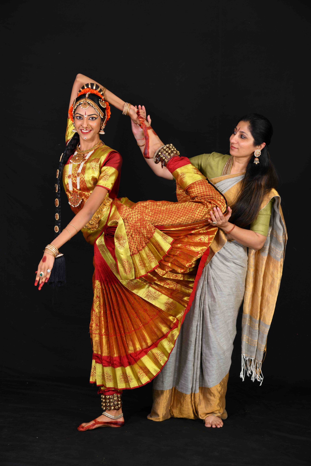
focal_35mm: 78
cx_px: 156
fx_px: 1011
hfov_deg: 17.5
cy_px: 233
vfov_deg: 26.0
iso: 200
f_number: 11
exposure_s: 1/200
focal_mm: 78
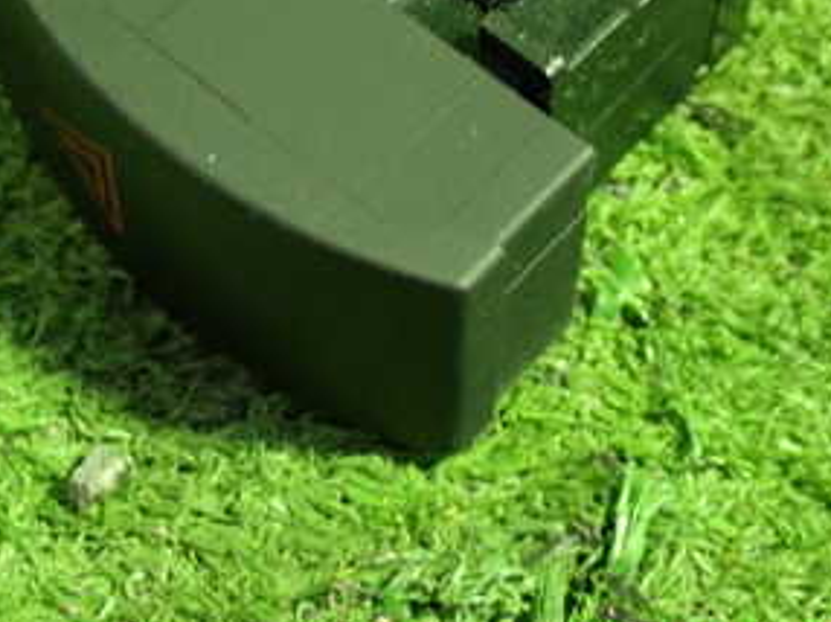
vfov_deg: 13.9
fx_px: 2519
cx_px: 372
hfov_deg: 18.7
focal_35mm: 105
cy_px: 41
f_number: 3.2
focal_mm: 9.01
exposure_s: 1/20
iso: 800
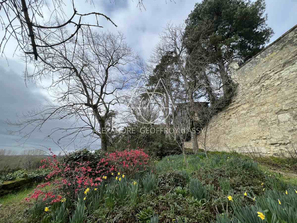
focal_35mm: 13
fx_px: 112
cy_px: 112
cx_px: 148
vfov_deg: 89.9
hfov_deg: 106.2
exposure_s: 1/986
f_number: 1.8
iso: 32
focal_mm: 1.57
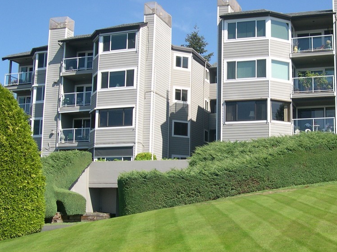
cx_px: 220
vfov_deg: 28.0
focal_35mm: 52
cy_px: 140
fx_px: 506
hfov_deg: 36.5
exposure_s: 1/149
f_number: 7.6
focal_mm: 8
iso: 100
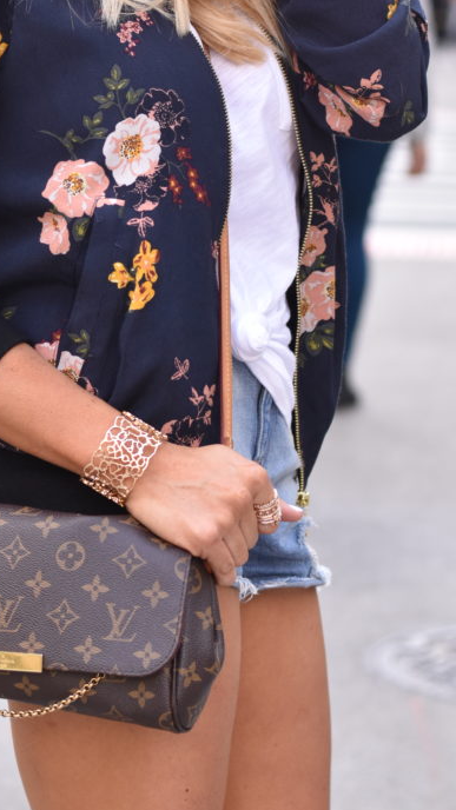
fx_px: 2945
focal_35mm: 137
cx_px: 192
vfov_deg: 15.6
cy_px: 253
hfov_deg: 8.9
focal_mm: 50
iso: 500
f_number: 2.8
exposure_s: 1/800
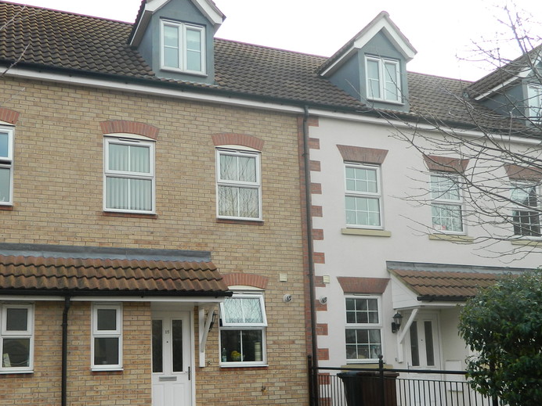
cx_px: 212
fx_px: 579
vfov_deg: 38.1
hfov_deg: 49.8
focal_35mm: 37
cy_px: 282
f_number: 3.1
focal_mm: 4.5
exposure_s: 1/200
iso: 80
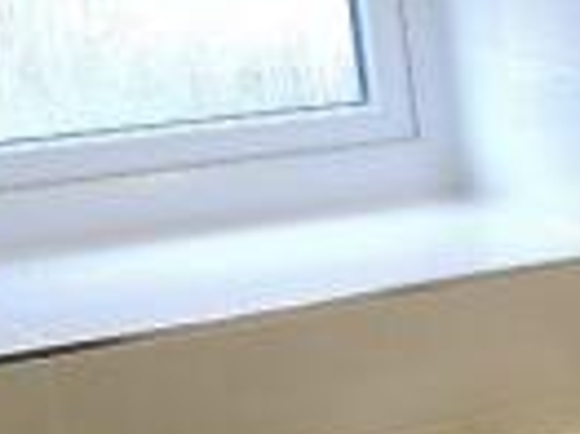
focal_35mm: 107
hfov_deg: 15.4
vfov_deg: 13.7
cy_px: 396
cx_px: 1091
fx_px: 1791
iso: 125
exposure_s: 1/30
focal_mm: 4.3
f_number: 3
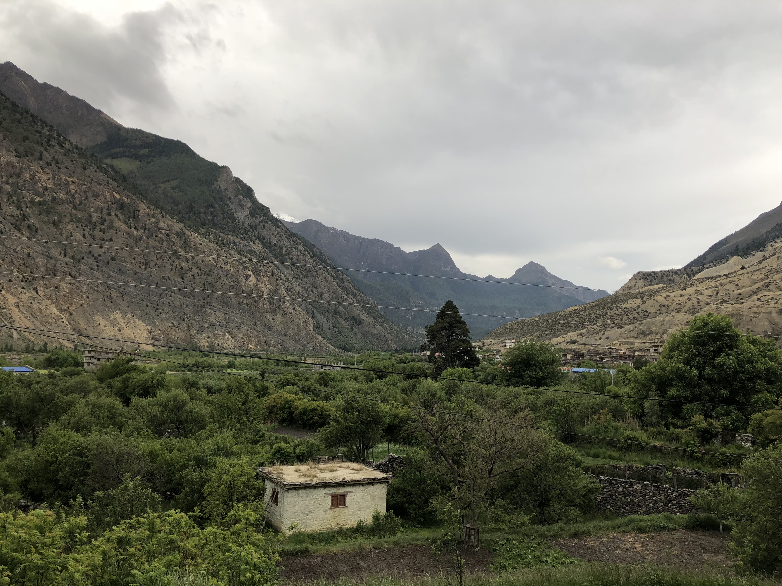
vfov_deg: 49.7
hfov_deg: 63.4
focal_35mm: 28
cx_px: 391
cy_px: 293
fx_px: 633
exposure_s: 1/151
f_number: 1.8
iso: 20
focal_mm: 3.99
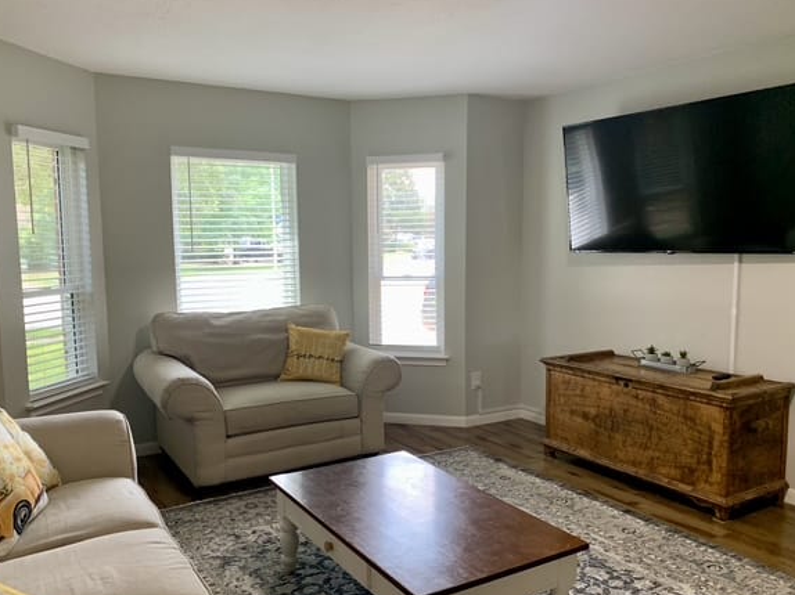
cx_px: 379
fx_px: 666
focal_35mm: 29
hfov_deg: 61.7
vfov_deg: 48.1
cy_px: 322
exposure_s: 1/60
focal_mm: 4.25
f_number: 1.8
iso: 100
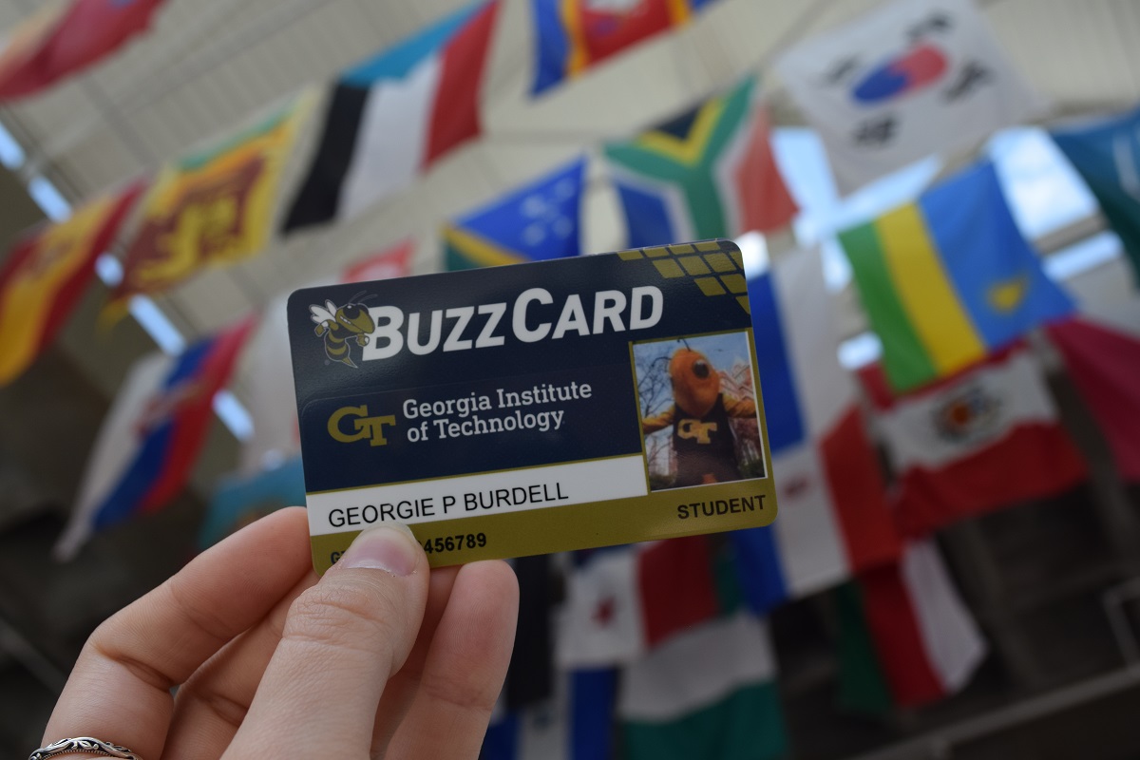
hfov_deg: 45.0
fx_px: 1377
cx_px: 570
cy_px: 380
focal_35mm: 44
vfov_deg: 30.8
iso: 320
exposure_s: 1/250
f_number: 8
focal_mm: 29
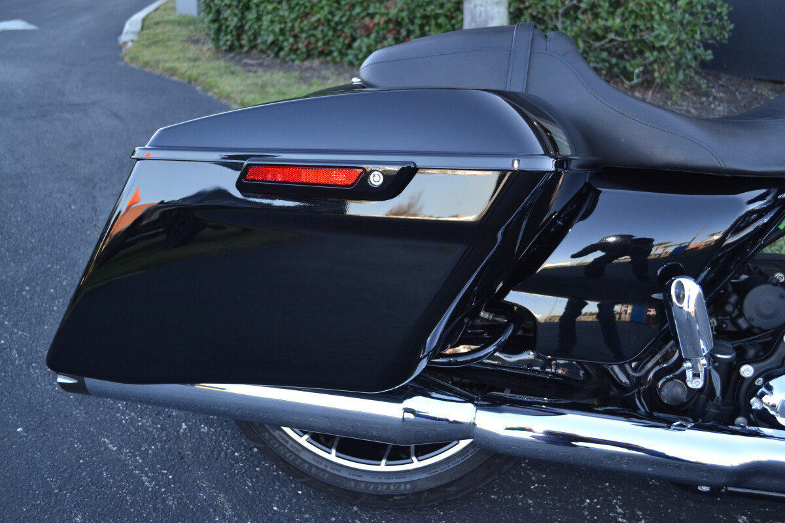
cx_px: 392
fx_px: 850
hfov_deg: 49.6
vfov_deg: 34.2
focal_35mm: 39
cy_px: 262
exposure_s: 1/125
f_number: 4.2
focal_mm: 26
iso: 280
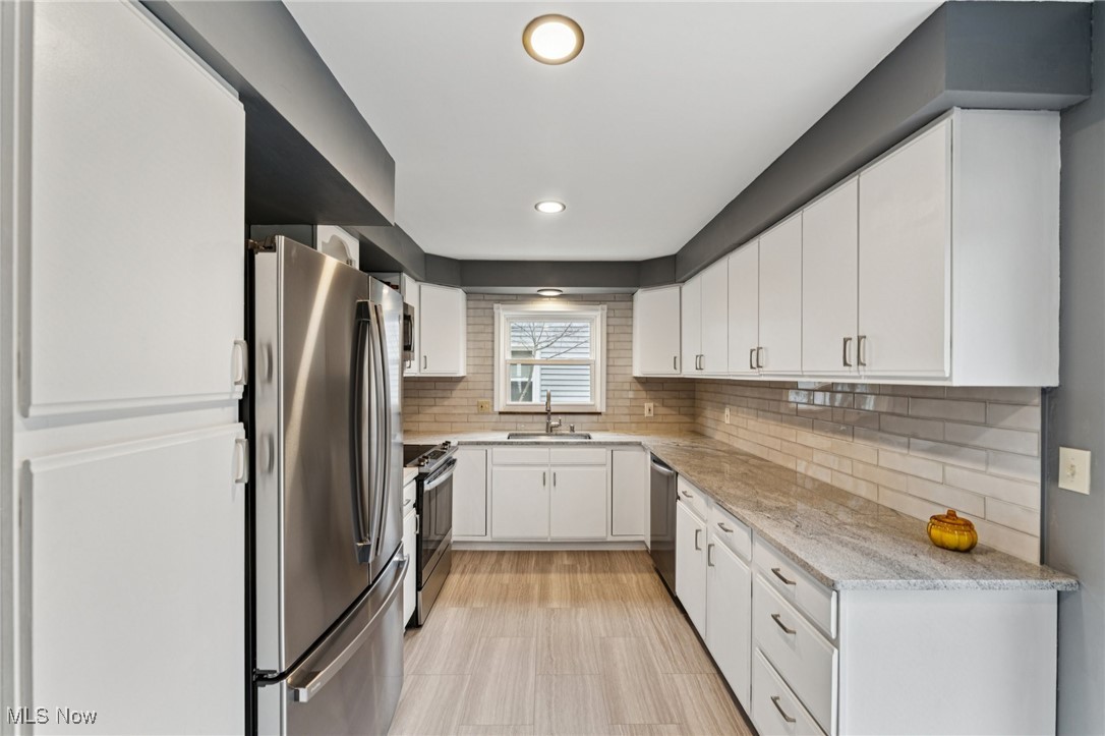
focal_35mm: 14
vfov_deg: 81.2
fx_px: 430
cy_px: 368
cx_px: 552
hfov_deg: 104.3
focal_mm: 14
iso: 200
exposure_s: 1/25
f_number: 5.6
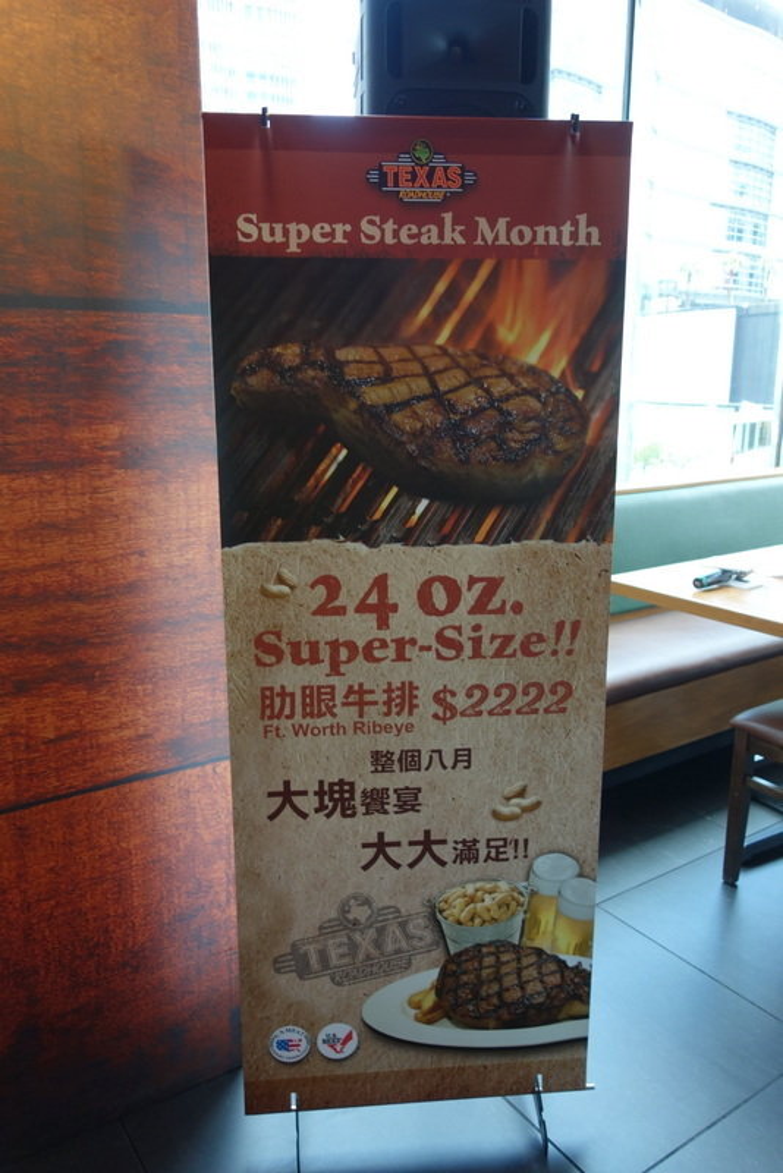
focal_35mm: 28
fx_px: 913
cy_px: 586
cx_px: 392
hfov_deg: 46.4
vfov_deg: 65.5
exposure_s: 1/100
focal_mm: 10.4
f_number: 2
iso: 125
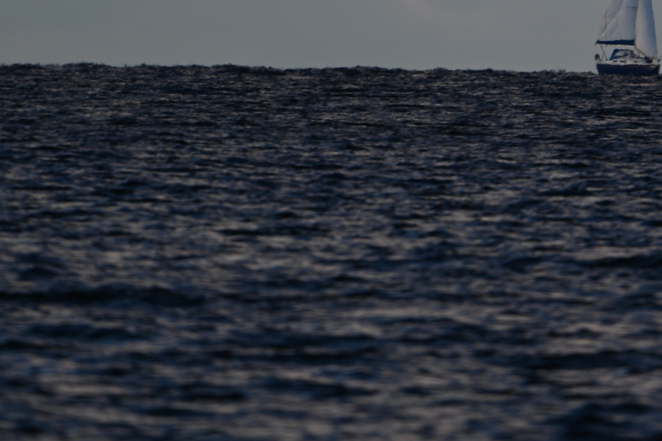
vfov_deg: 0.8
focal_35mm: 1644
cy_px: -240
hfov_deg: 1.3
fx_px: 30214
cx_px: 629
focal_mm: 500
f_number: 6.7
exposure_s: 1/200
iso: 100
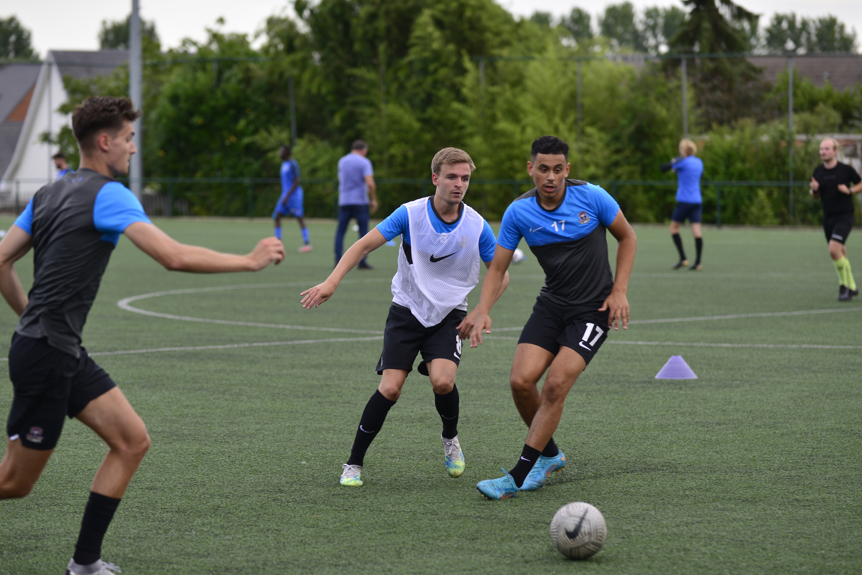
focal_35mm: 134
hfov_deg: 15.3
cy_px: 346
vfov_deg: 10.2
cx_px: 425
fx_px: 3210
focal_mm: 110
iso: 100
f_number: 2.8
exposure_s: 1/400
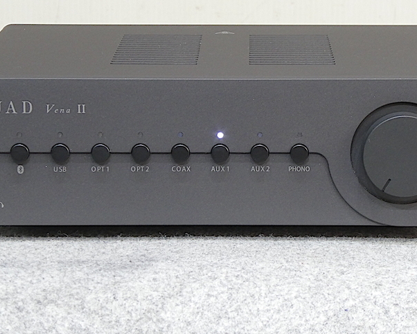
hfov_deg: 10.8
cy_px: 149
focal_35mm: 179
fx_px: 2210
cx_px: 221
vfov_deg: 8.6
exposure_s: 1/8
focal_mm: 20.6
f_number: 5.1
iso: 200
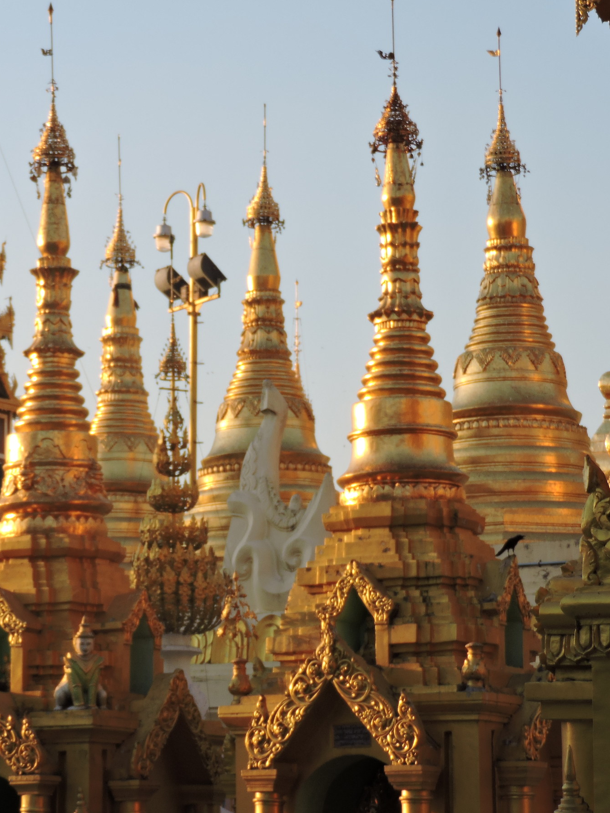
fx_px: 3149
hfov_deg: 11.0
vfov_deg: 14.7
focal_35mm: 134
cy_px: 406
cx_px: 183
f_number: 4.1
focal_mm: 17.8
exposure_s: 1/320
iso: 100
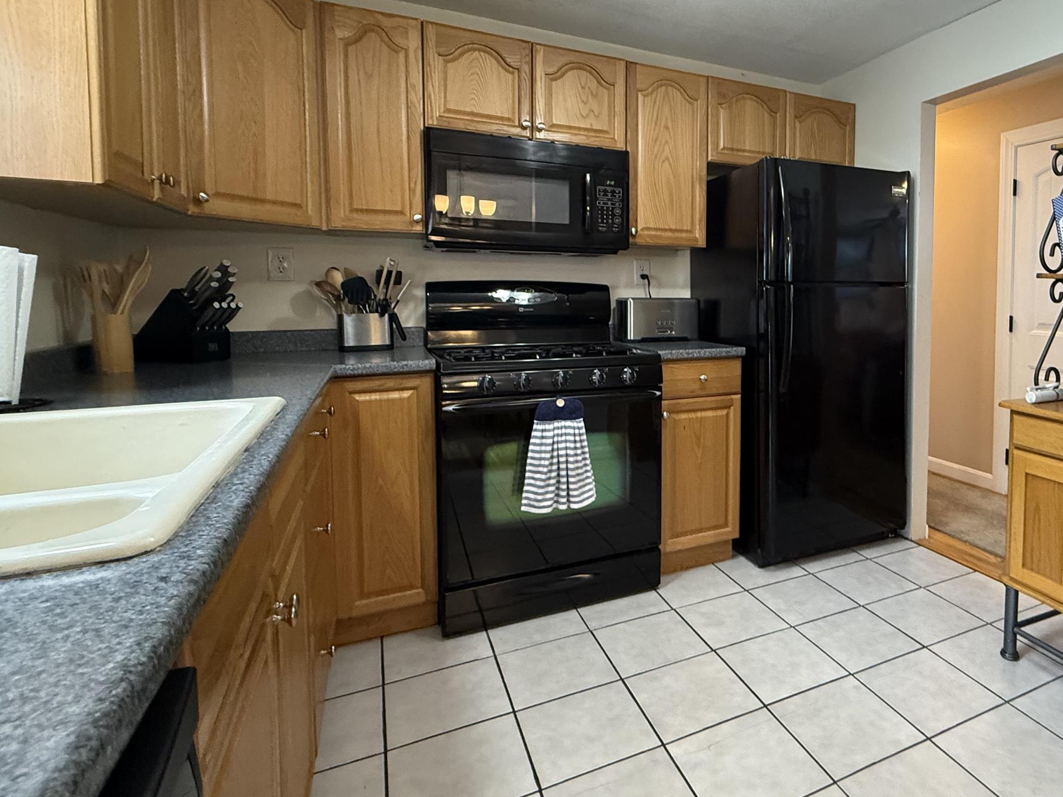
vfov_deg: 63.0
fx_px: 645
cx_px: 736
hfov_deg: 75.7
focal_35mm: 21
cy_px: 329
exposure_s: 1/60
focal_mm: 2.22
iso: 500
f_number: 2.2
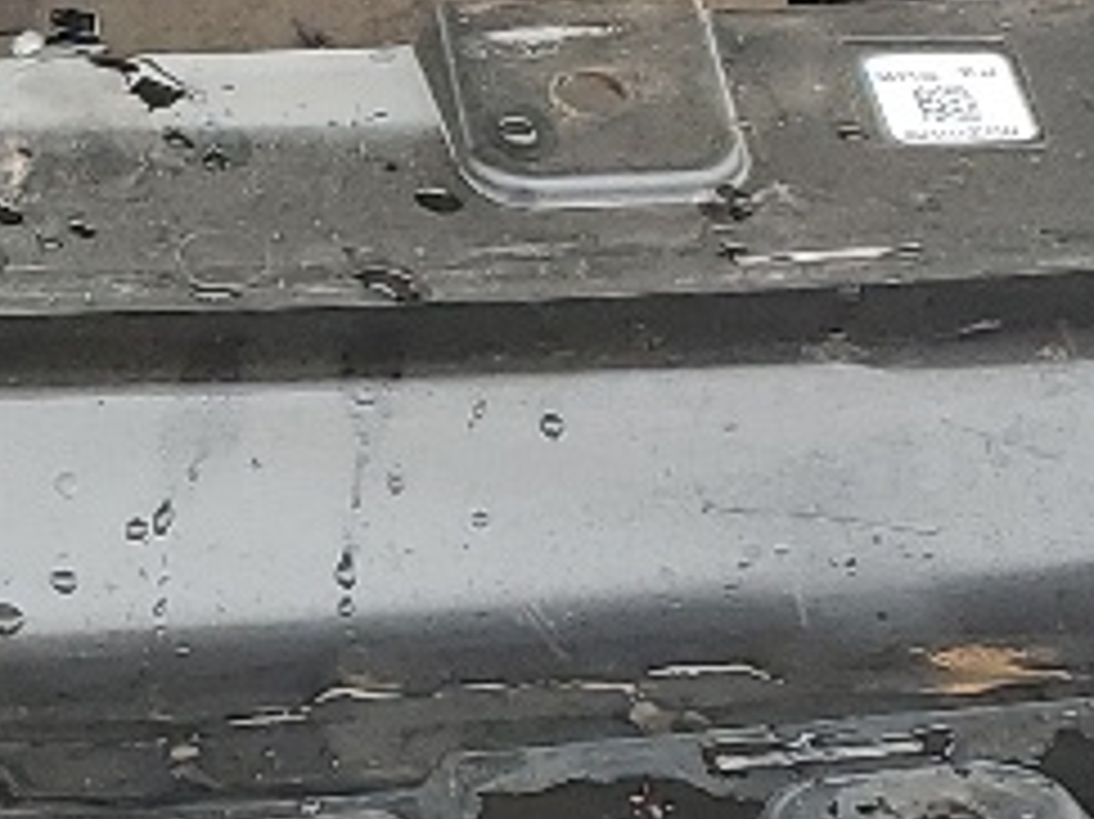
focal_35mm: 171
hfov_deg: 11.3
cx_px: -261
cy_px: 585
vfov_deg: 8.7
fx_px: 5402
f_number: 1.5
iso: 50
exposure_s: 1/345
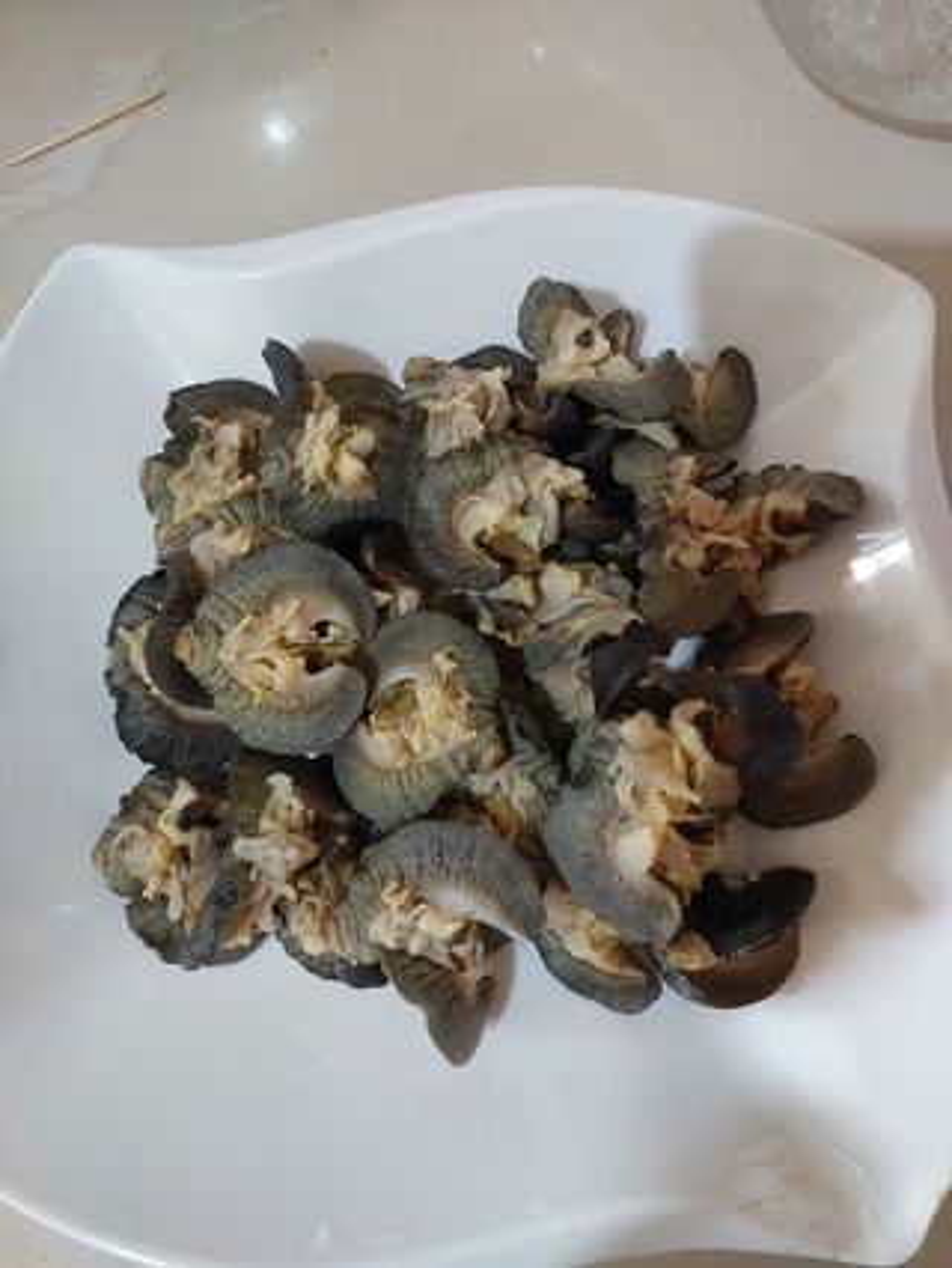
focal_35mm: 23
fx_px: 843
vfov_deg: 73.9
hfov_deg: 58.9
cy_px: 634
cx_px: 476
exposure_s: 1/25
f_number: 1.8
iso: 500
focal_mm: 5.06
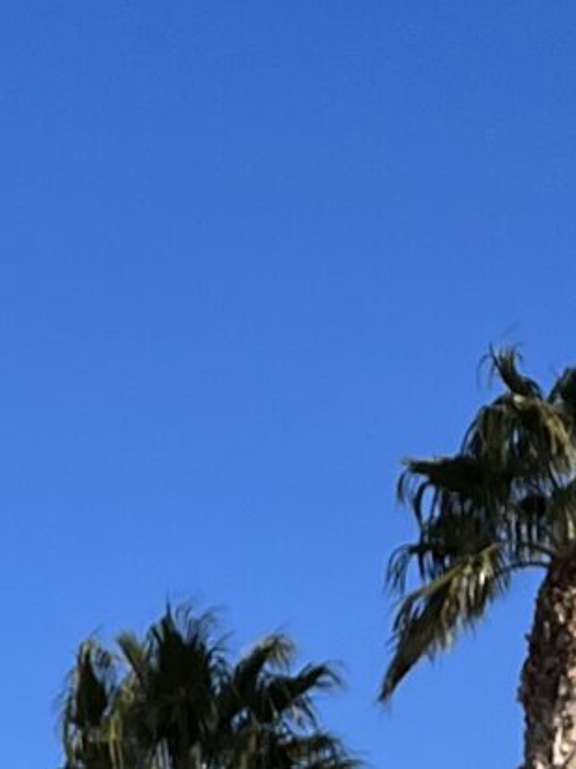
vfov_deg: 9.5
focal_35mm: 162
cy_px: 2316
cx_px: -838
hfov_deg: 8.3
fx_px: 3596
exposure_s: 1/3623
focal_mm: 5.1
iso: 50
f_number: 1.6
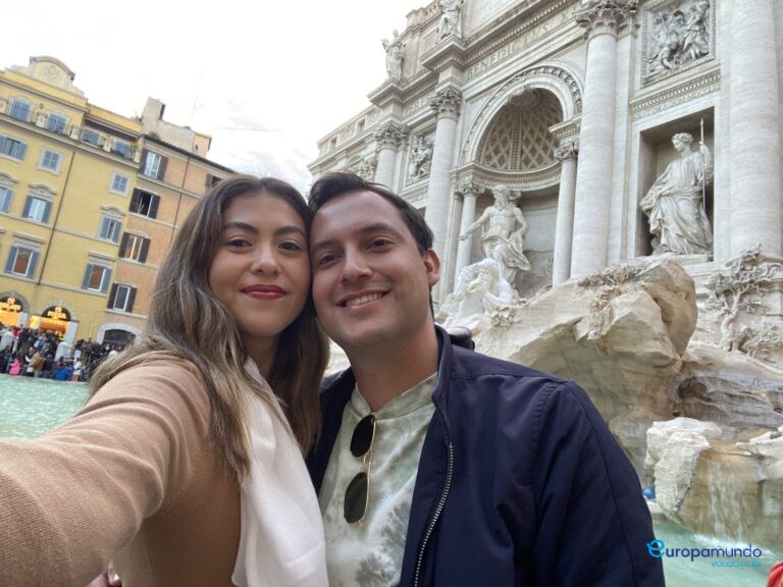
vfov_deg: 58.9
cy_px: 294
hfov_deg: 73.9
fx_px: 520
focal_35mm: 23
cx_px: 392
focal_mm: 2.71
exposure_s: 1/60
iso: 250
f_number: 2.2
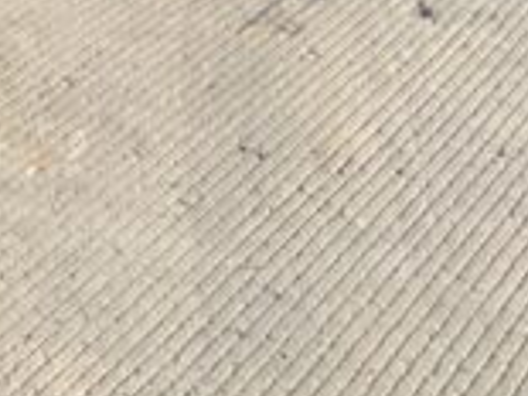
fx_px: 1829
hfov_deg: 14.4
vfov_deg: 11.2
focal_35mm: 120
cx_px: -439
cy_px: -376
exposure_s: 1/599
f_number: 1.8
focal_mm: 3
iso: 16
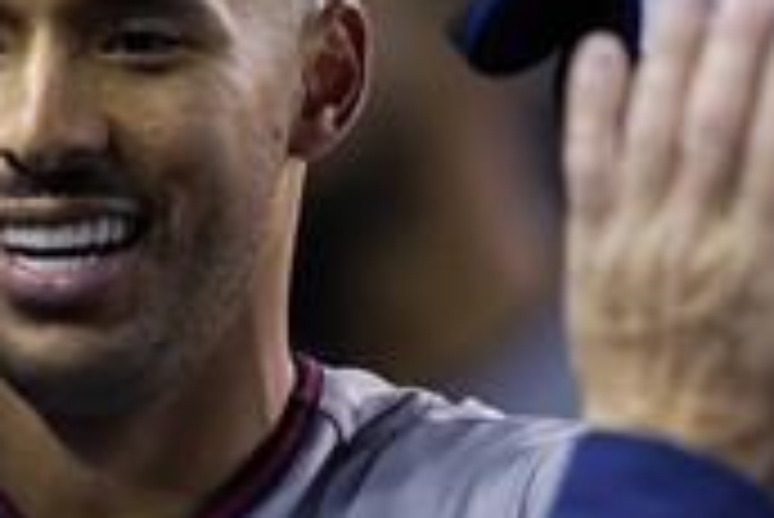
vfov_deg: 0.7
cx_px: -14
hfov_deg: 1.0
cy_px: 381
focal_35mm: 2115
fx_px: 45510
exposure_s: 1/1600
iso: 4000
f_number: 4
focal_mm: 560
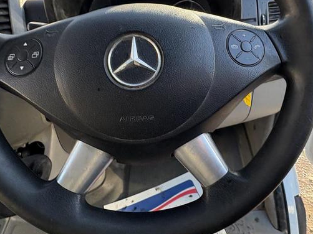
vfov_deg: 53.5
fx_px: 226
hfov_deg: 69.2
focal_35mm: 25
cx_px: 176
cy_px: 73
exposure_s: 1/99
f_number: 2.2
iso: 160
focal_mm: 2.22
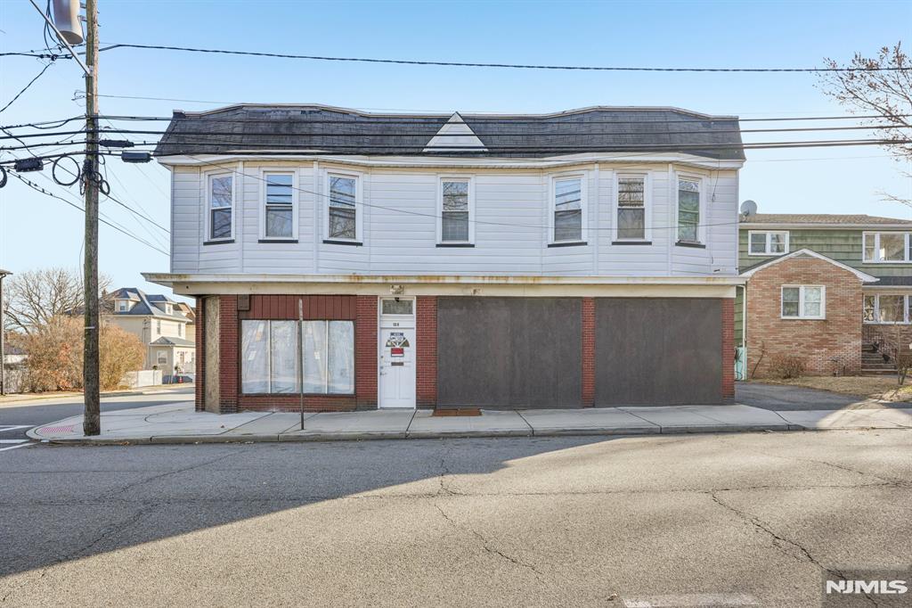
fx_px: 544
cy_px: 304
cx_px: 456
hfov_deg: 79.9
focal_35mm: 22
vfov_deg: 58.3
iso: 100
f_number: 8
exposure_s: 1/80
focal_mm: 21.5
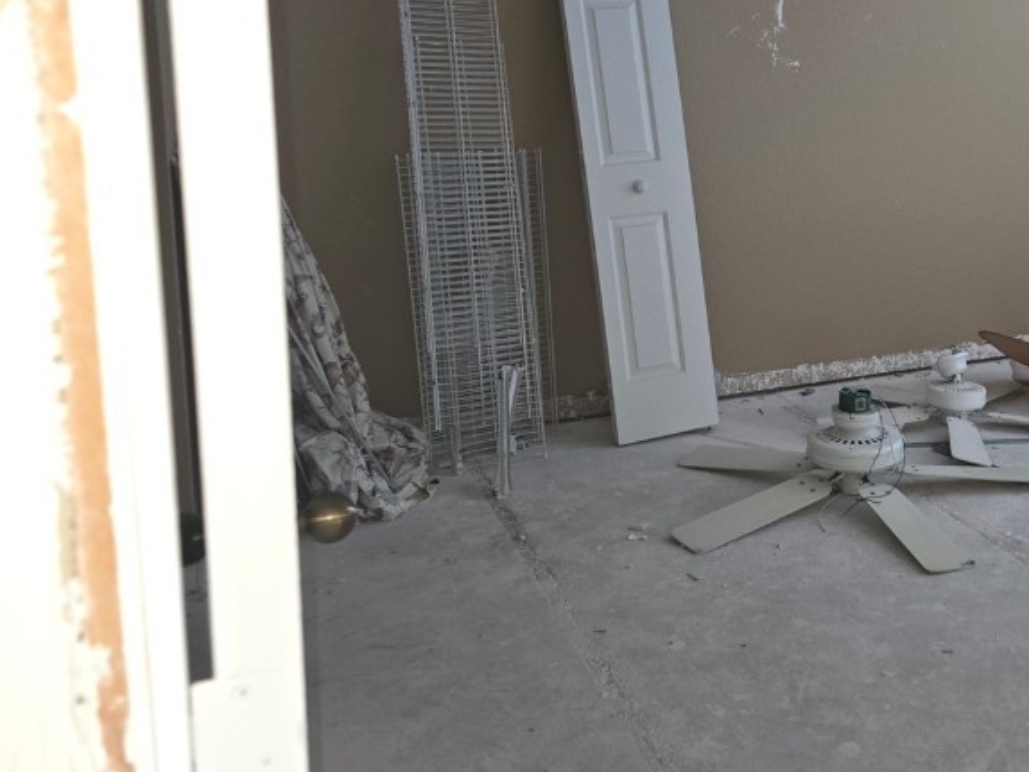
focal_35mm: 41
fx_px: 1219
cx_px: 875
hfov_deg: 42.9
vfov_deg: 34.6
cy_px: 226
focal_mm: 6.3
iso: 250
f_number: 1.7
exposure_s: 1/13.5
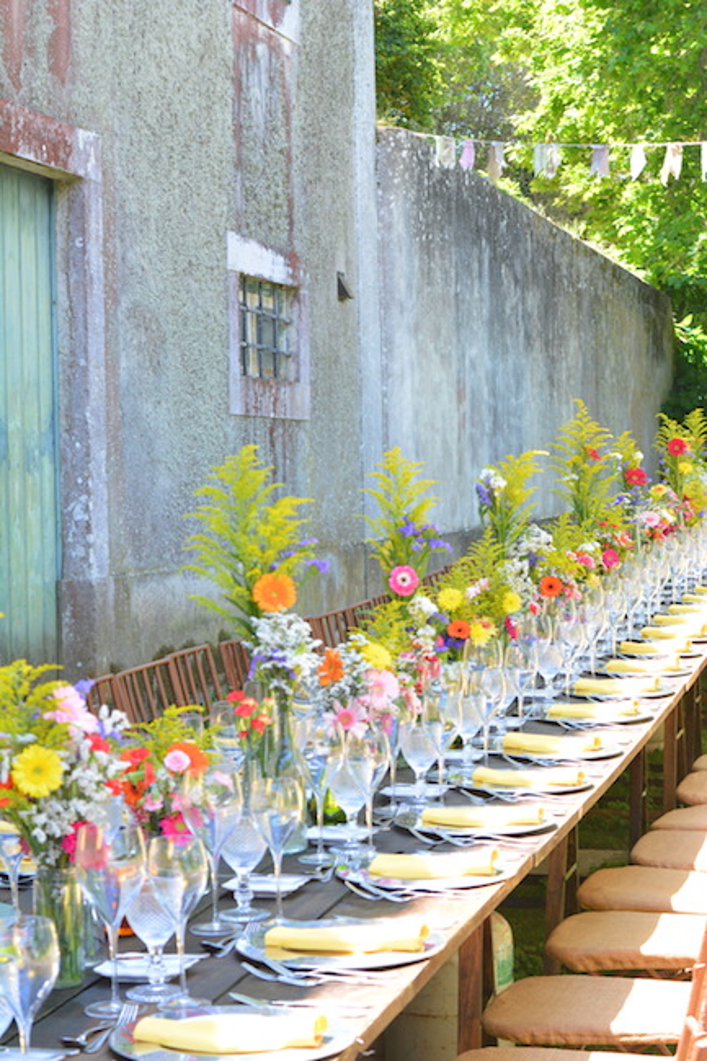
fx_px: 2210
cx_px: 354
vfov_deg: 27.0
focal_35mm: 75
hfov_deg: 18.2
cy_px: 530
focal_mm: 50
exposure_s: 1/60
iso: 720
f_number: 5.6
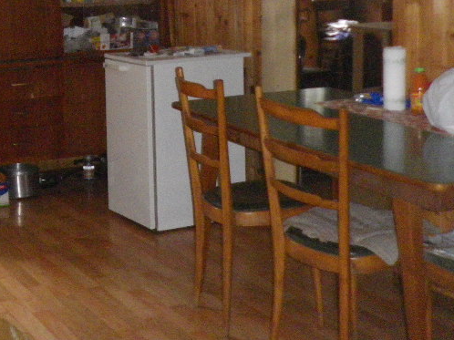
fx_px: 944
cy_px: 43
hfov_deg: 26.3
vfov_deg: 20.1
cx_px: 61
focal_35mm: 72
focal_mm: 6.2
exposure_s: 1/60
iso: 500
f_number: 3.8
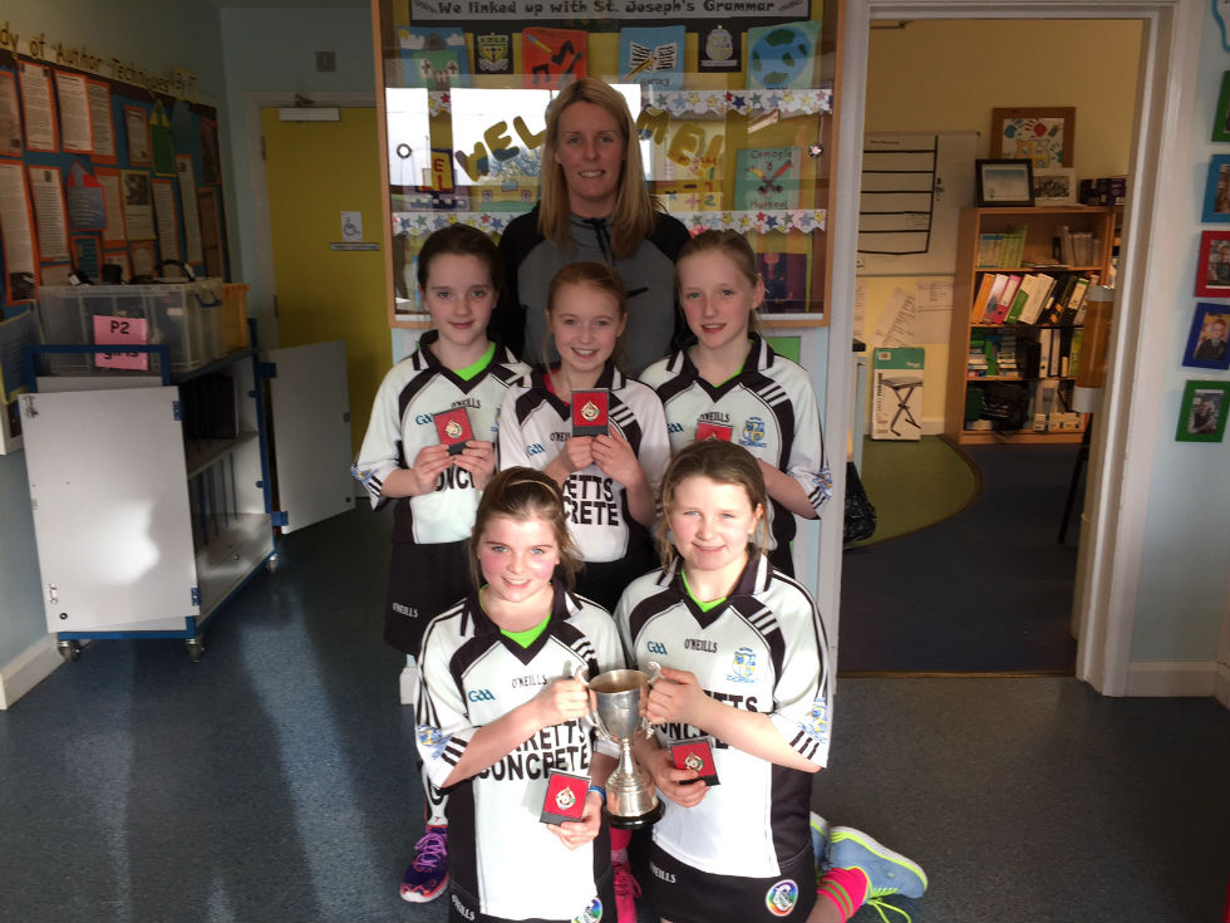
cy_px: 462
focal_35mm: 29
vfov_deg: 48.2
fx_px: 1030
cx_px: 615
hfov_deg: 61.7
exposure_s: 1/50
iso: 32
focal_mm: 4.15
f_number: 2.2
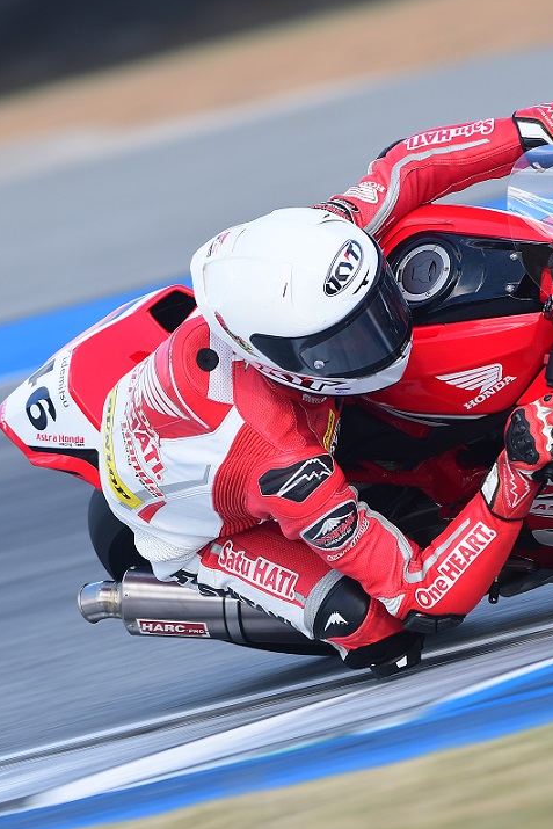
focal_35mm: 789
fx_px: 18170
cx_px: 570
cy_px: 453
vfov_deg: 2.6
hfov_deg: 1.7
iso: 100
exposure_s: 1/320
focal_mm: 300
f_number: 5
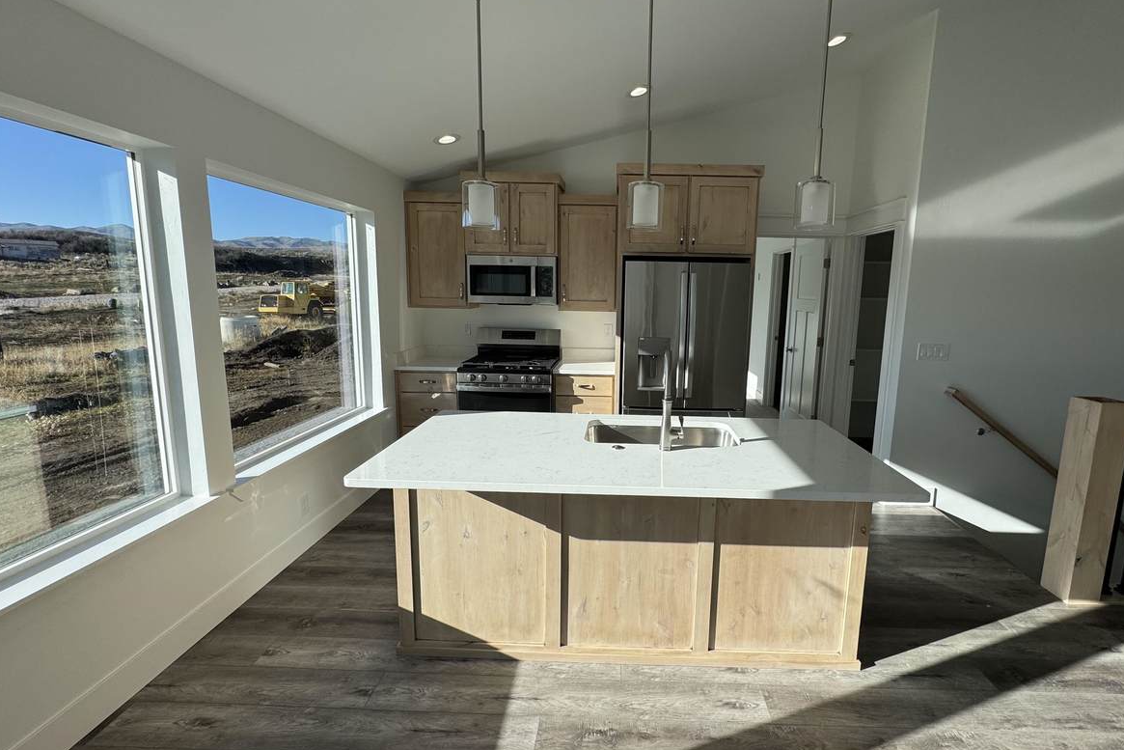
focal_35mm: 16
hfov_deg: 96.5
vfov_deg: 73.7
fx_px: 500
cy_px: 360
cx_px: 612
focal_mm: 2.22
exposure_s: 1/932
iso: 40
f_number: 2.2
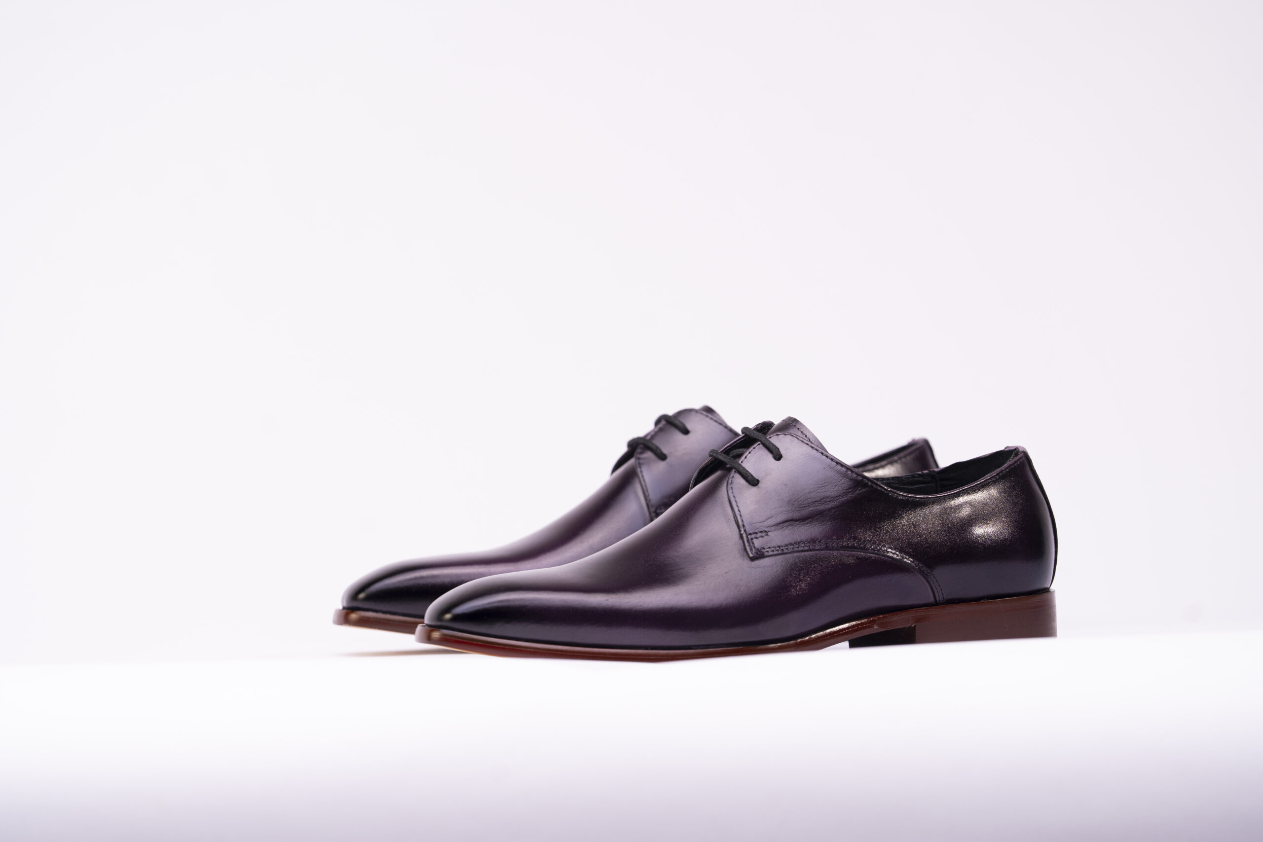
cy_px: 421
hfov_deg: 10.4
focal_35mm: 198
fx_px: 6946
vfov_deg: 6.9
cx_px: 632
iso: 100
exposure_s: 1/100
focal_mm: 198
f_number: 5
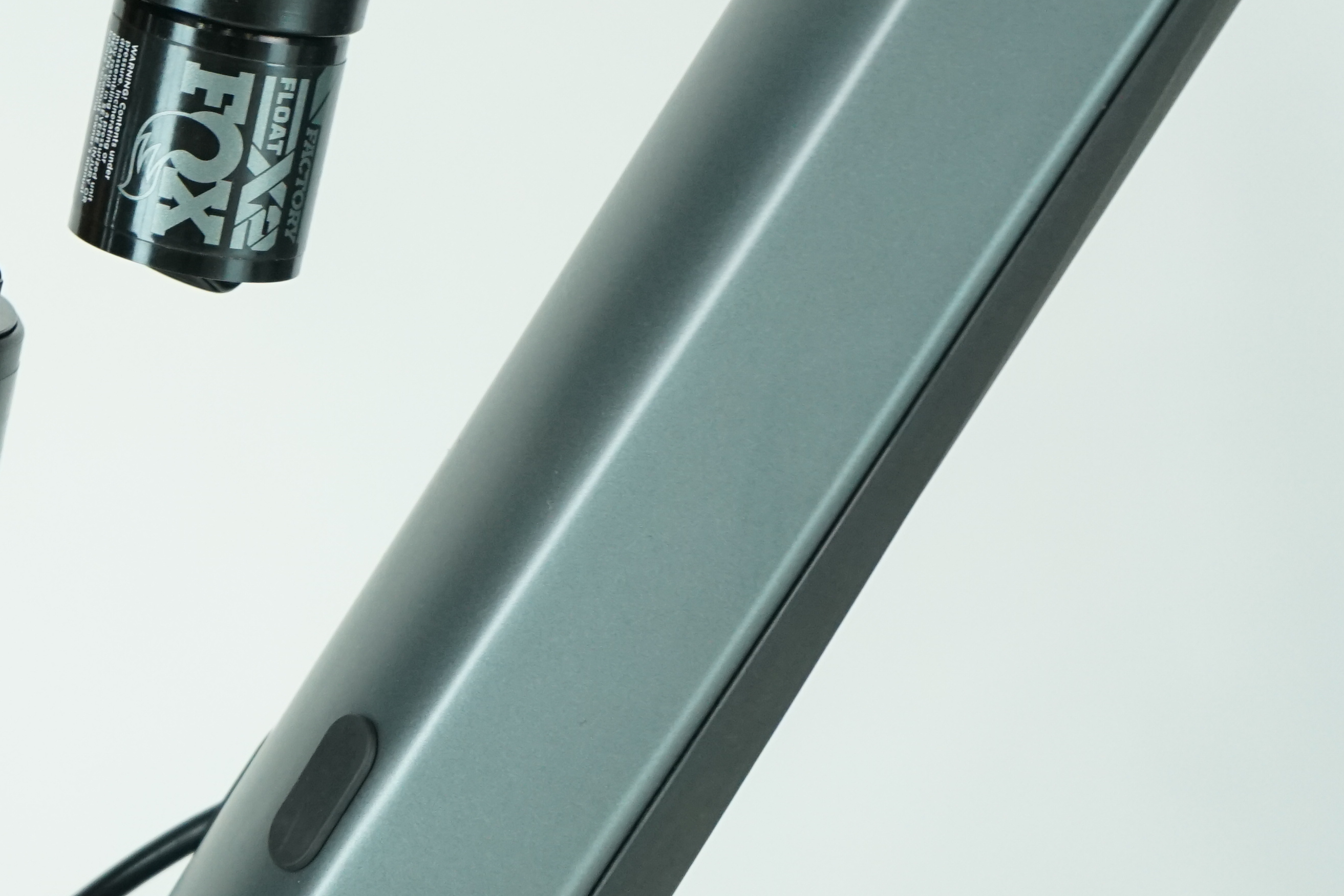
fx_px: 5973
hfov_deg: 12.6
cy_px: 371
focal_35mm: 160
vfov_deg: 8.6
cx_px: -130
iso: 1600
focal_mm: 70
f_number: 5.6
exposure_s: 1/200
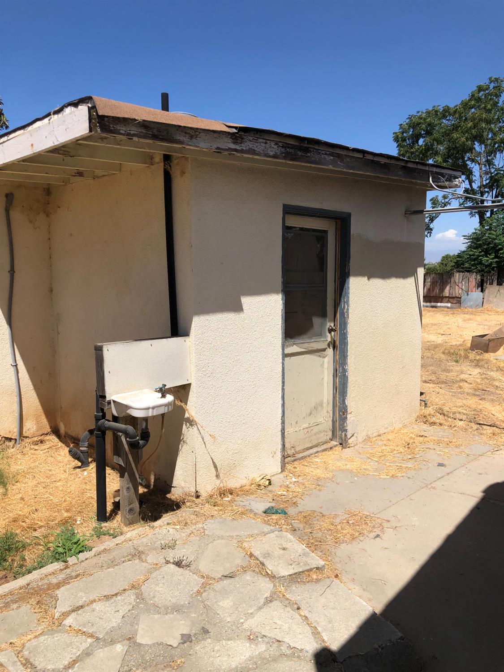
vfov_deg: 63.4
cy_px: 336
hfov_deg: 49.7
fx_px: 544
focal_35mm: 28
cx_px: 252
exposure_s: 1/2825
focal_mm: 3.99
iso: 25
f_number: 1.8
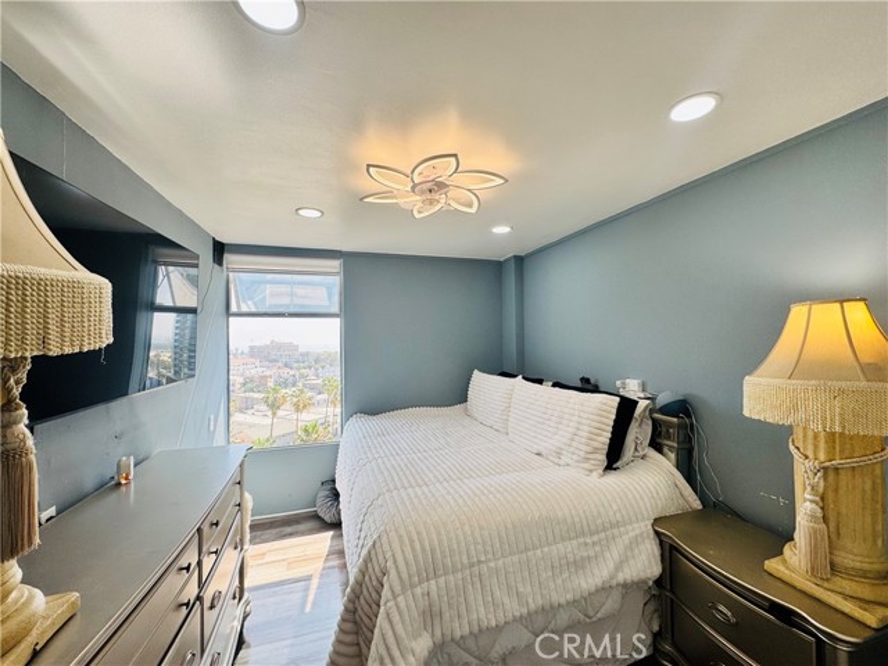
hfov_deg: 102.1
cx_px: 444
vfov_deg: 85.7
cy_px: 333
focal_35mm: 14
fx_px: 359
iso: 40
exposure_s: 1/283
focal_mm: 2.22
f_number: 2.2
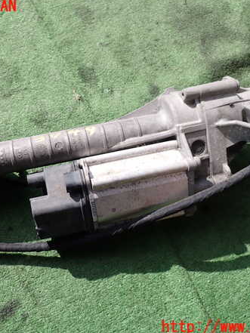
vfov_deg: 53.9
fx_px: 327
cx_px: 106
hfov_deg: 41.7
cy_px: 167
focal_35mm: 34
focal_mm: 4.5
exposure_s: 1/800
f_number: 2.8
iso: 100
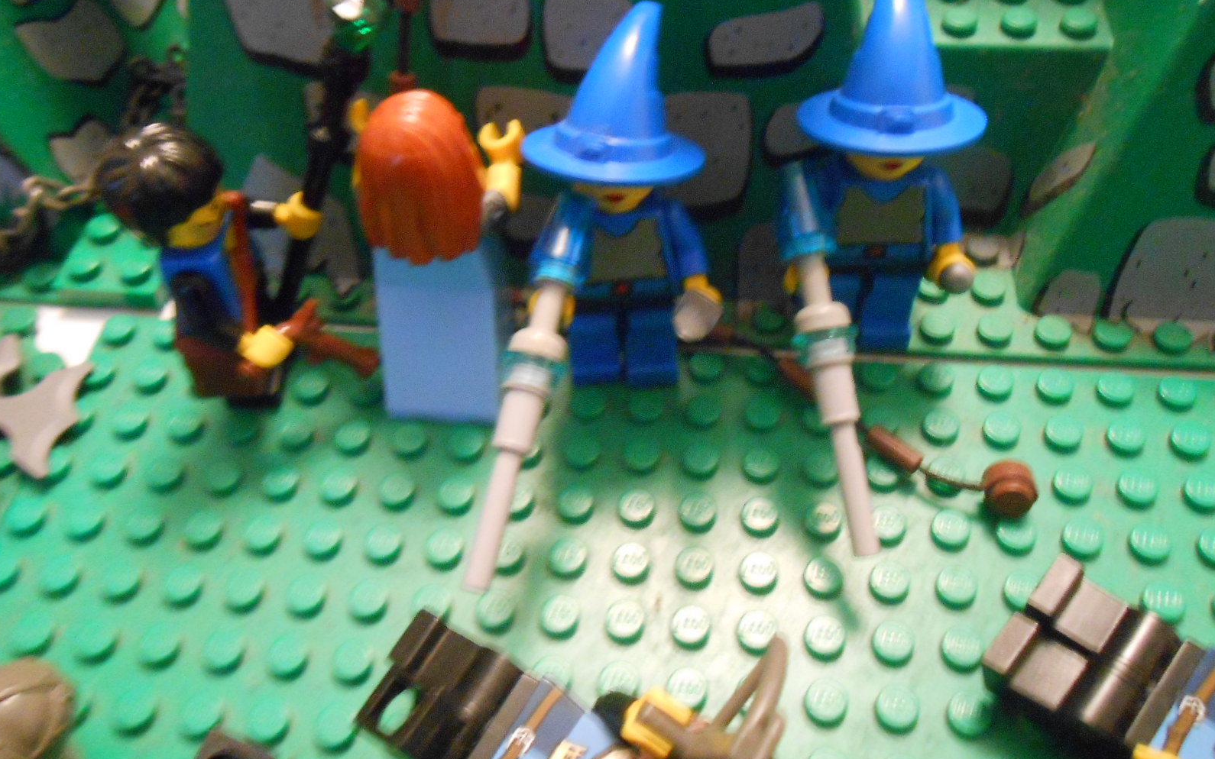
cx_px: 604
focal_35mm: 32
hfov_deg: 59.6
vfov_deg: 39.4
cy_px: 390
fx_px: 1060
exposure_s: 1/2
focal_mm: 5.3
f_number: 3.8
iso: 800
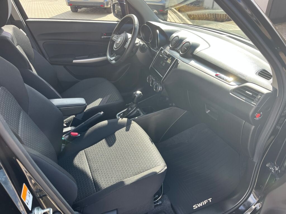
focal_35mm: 26
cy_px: 107
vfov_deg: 53.1
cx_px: 143
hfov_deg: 67.3
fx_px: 215
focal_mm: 5.1
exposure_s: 1/348
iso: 50
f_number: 1.6
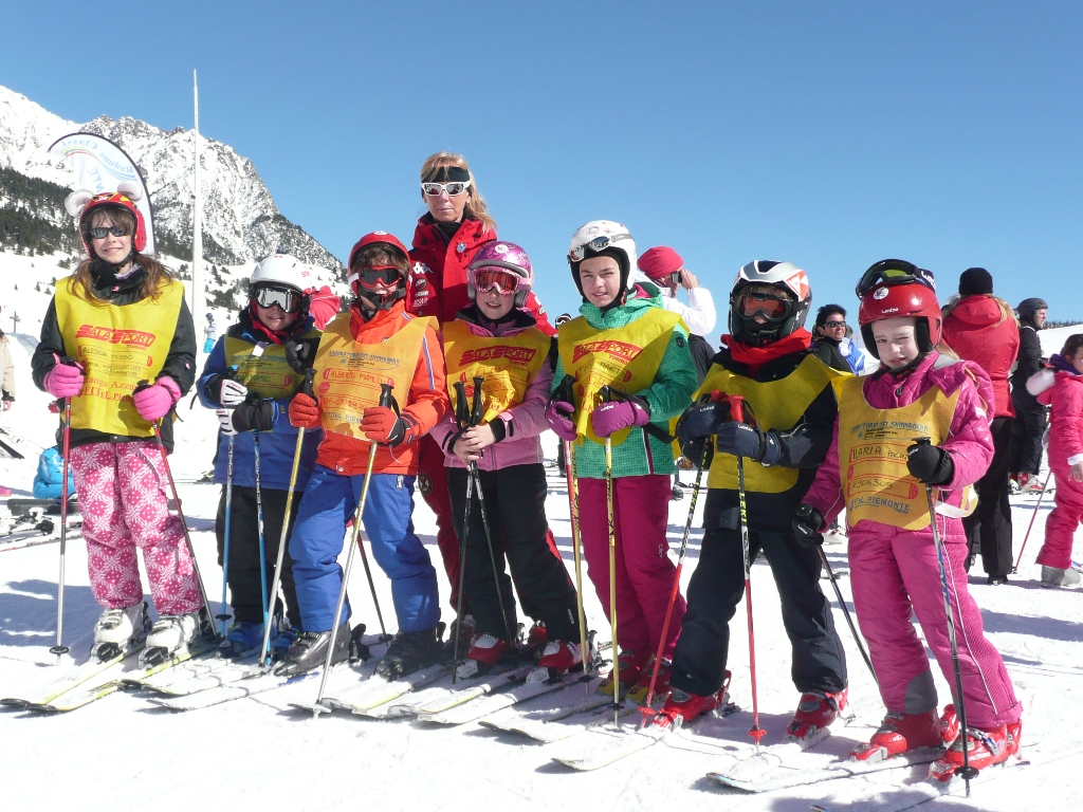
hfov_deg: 49.0
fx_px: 1189
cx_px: 542
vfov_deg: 37.7
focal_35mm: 38
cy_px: 406
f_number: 9
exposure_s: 1/250
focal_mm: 6.2
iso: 100
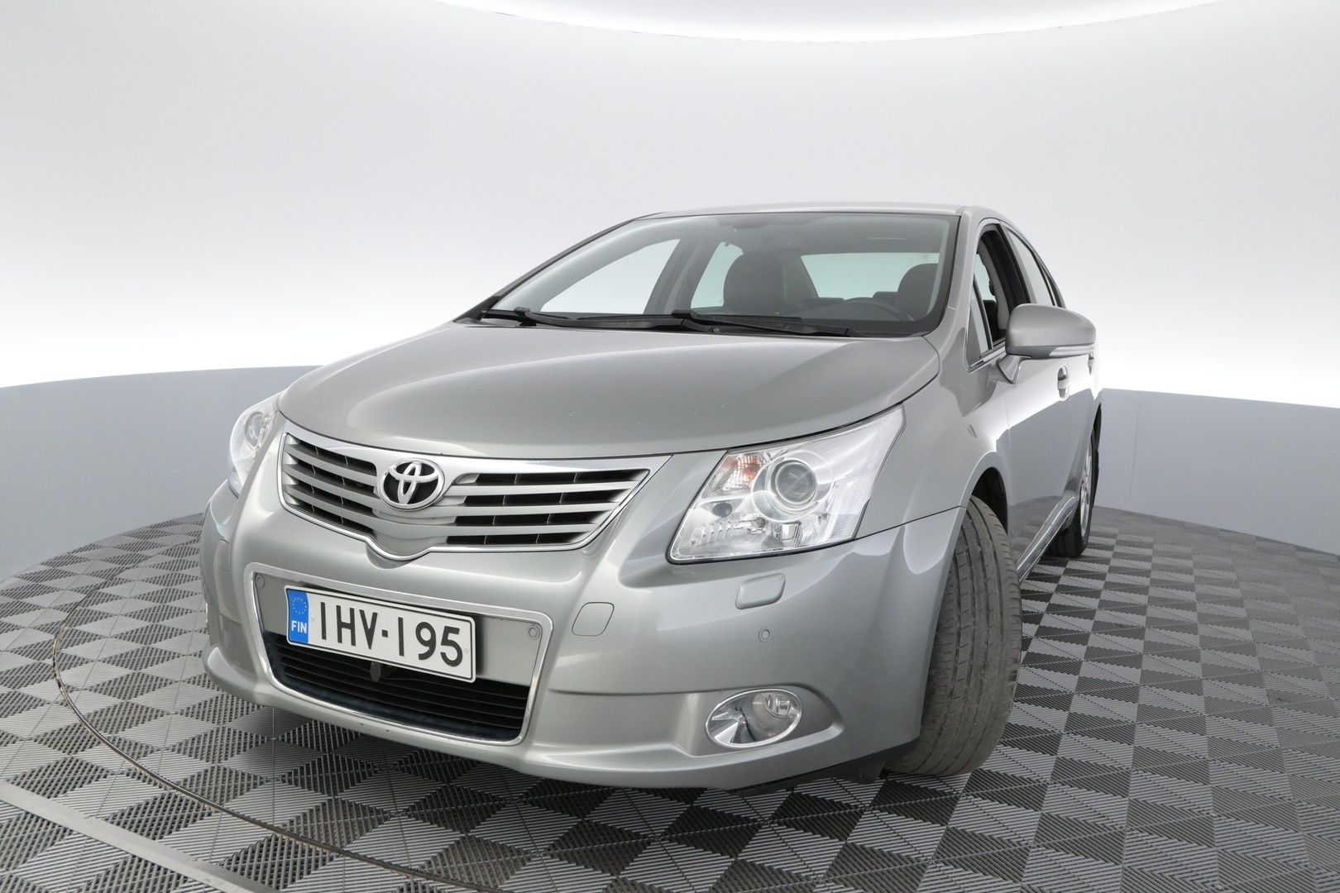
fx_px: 1089
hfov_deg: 63.2
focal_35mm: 29
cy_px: 446
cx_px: 670
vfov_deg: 44.6
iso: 2500
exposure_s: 1/125
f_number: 5.6
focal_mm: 19.5
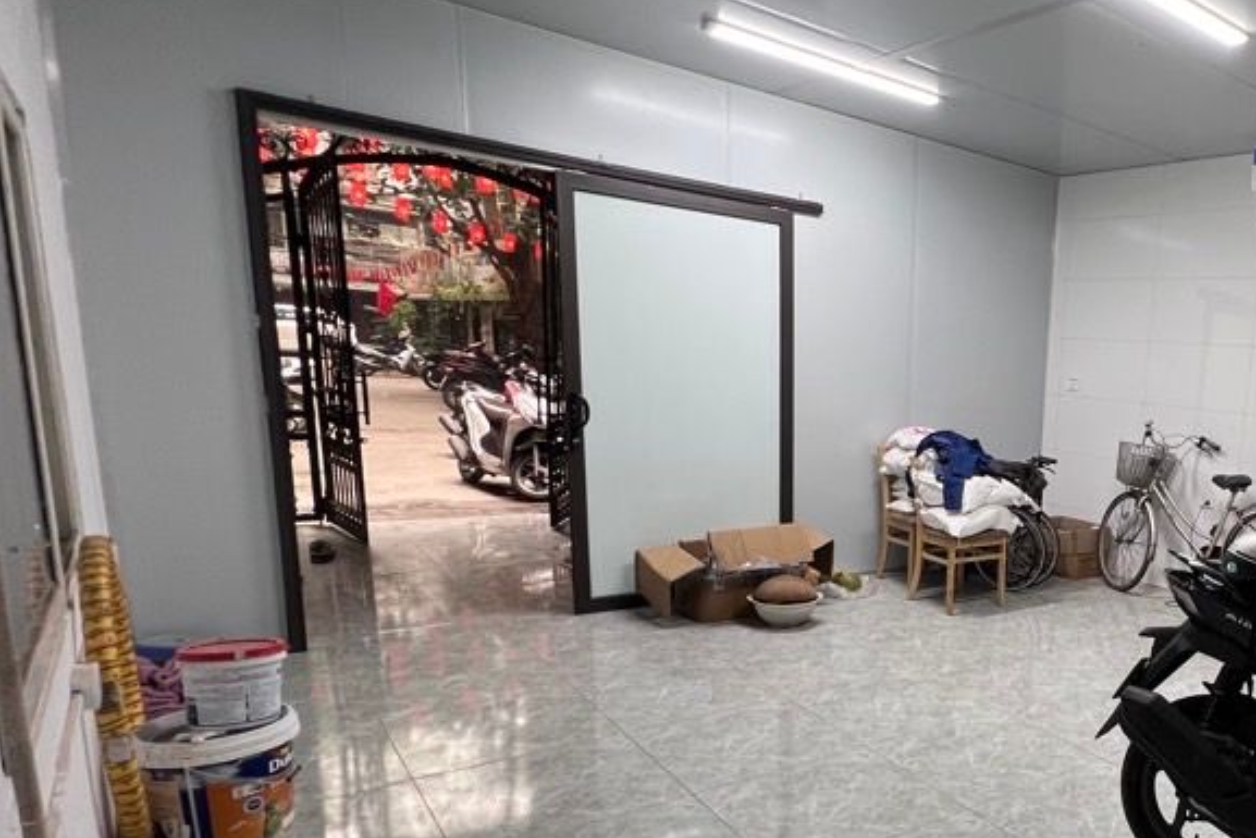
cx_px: 1112
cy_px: 546
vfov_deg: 52.3
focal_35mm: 24
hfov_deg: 62.8
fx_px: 837
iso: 125
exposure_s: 1/100
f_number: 1.8
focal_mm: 1.57
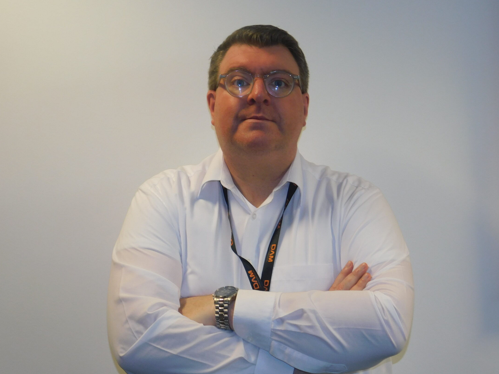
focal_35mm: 70
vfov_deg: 21.0
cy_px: 178
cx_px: 260
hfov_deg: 27.8
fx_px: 1009
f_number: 4
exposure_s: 1/40
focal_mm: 10.4
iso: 125
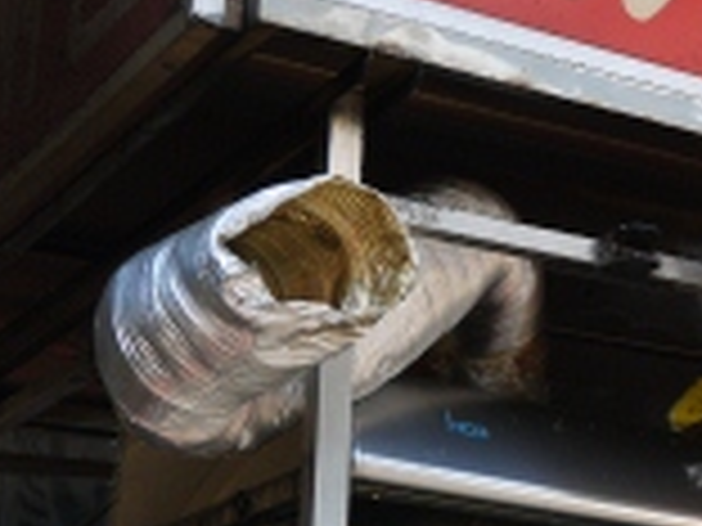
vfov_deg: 16.0
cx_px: 927
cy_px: 351
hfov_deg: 19.5
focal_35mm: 92
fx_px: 1866
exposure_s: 1/100
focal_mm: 16
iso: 160
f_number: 4
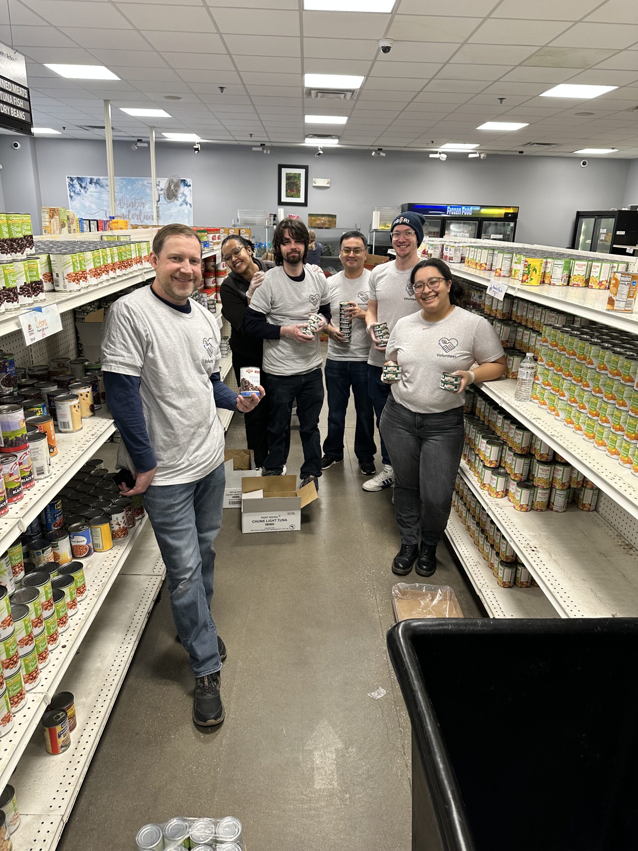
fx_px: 590
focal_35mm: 24
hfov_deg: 56.8
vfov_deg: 71.6
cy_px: 426
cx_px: 319
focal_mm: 6.86
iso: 160
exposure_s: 1/60
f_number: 1.78
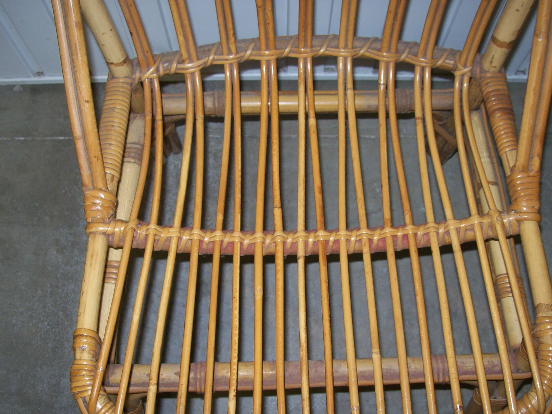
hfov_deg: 44.8
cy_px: 234
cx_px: 278
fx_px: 670
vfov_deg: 34.3
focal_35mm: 42
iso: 80
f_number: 2.7
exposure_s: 1/64
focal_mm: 6
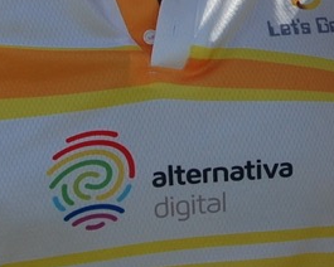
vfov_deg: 7.3
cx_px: 325
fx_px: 2078
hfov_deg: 9.1
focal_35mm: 210
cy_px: 2
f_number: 9
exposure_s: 1/320
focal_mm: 31
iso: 200
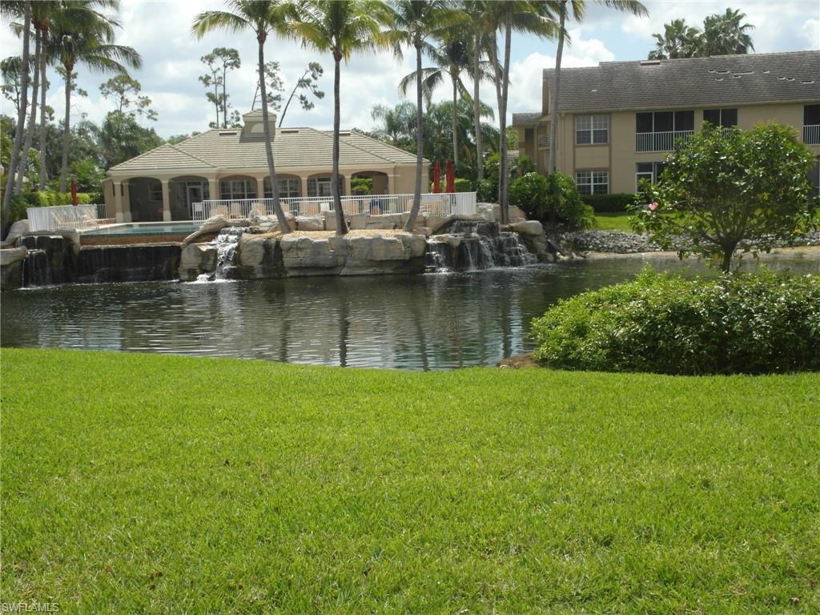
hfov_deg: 44.8
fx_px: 995
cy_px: 308
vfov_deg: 34.3
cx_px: 410
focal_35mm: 42
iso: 80
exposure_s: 1/500
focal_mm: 9.1
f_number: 4.9
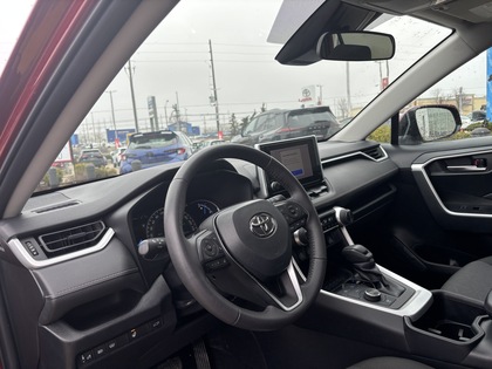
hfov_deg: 67.3
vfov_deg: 53.1
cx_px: 246
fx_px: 370
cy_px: 184
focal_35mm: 26
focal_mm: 5.96
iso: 40
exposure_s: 1/244
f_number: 1.6
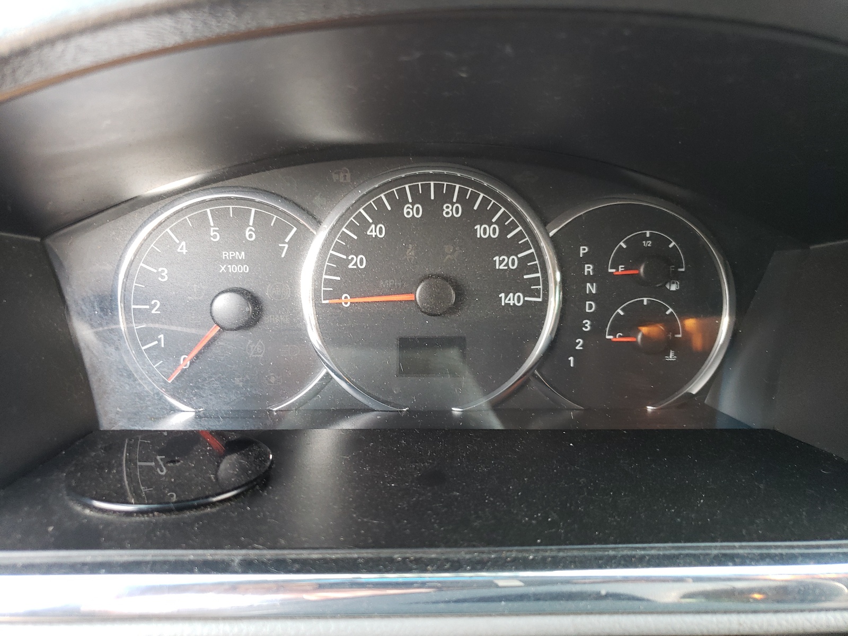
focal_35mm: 26
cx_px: 424
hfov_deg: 67.3
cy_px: 318
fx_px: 637
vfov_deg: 53.1
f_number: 1.5
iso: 86
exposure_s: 1/60.2
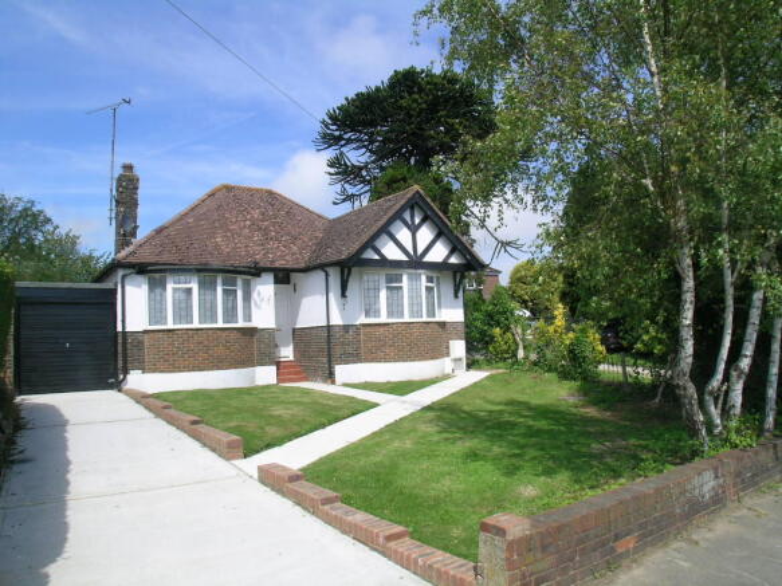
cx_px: 391
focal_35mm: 31
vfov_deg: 45.4
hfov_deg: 58.4
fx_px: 700
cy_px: 293
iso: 50
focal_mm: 6.5
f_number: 6.5
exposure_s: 1/246
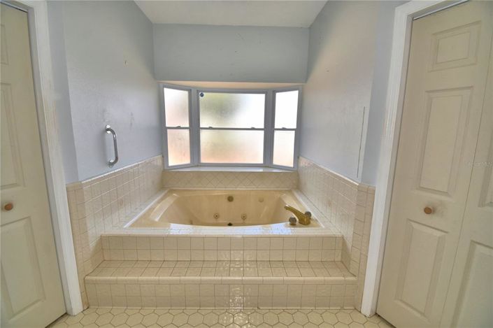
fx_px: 205
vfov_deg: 77.2
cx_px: 246
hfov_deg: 100.4
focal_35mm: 15
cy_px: 164
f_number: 4.5
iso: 100
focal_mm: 10
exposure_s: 1/125
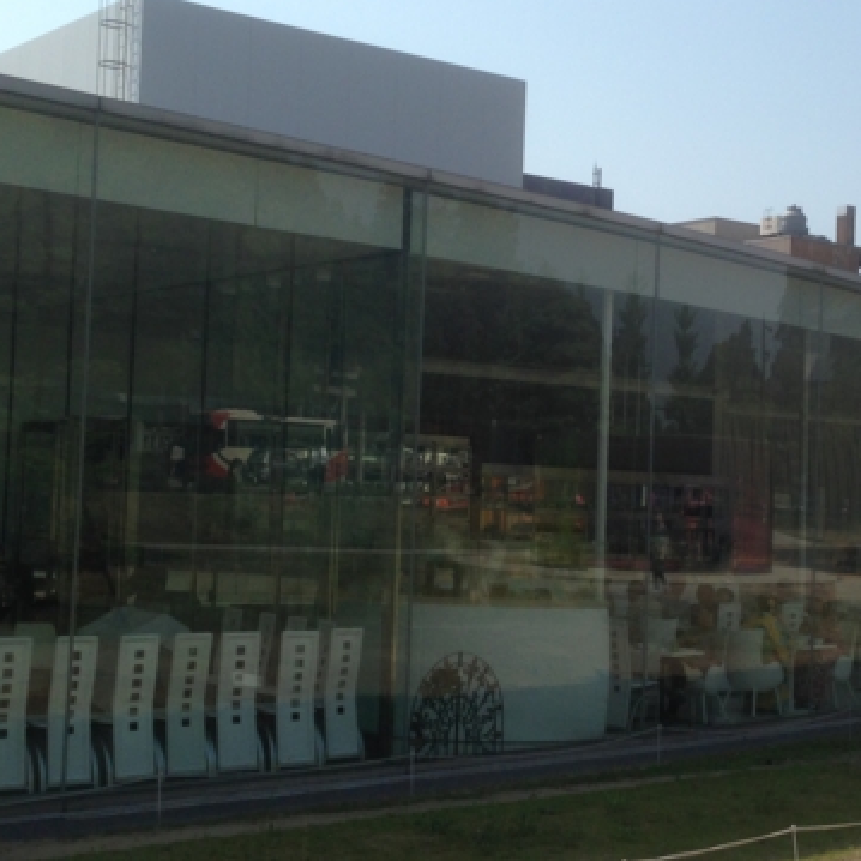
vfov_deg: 26.5
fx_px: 1829
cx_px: 544
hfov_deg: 26.4
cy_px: 396
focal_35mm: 65
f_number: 2.4
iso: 50
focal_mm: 4.12
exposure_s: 1/1748
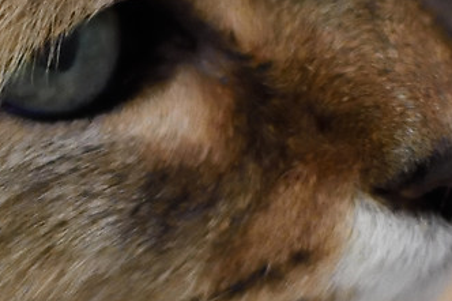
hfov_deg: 5.4
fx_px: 4764
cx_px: 78
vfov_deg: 3.6
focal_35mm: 380
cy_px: 74
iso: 2200
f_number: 1.8
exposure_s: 1/100
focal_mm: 35
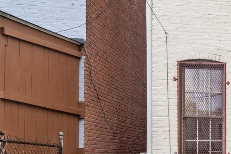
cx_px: 349
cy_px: 103
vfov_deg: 23.7
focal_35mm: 57
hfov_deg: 25.8
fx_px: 366
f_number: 8
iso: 200
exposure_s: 1/50
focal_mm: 16
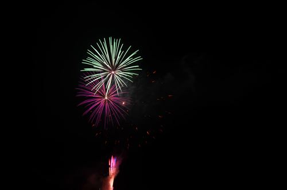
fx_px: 477
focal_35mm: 60
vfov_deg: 22.5
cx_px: 144
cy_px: 95
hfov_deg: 33.5
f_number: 13
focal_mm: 40
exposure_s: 1.7
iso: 100
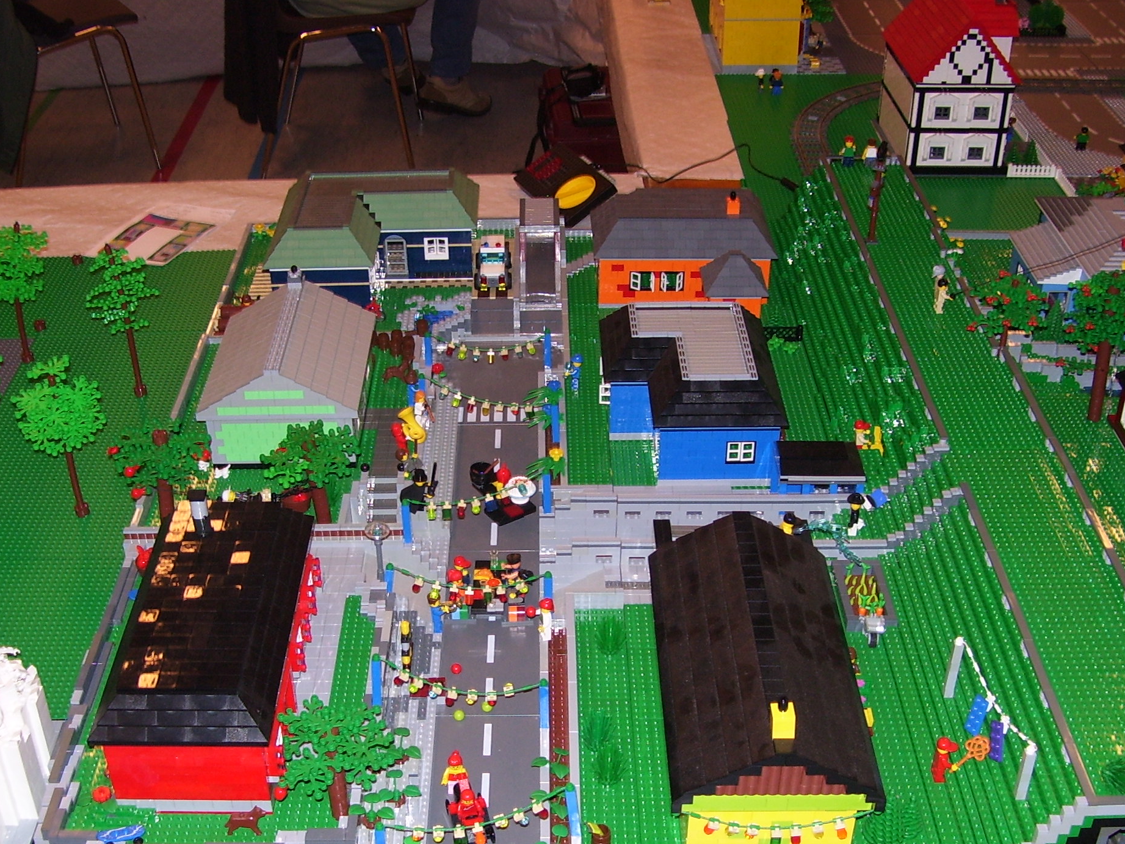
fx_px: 1462
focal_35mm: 45
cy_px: 526
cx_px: 477
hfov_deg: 42.0
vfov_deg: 32.0
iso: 80
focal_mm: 6
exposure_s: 1/60
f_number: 2.7
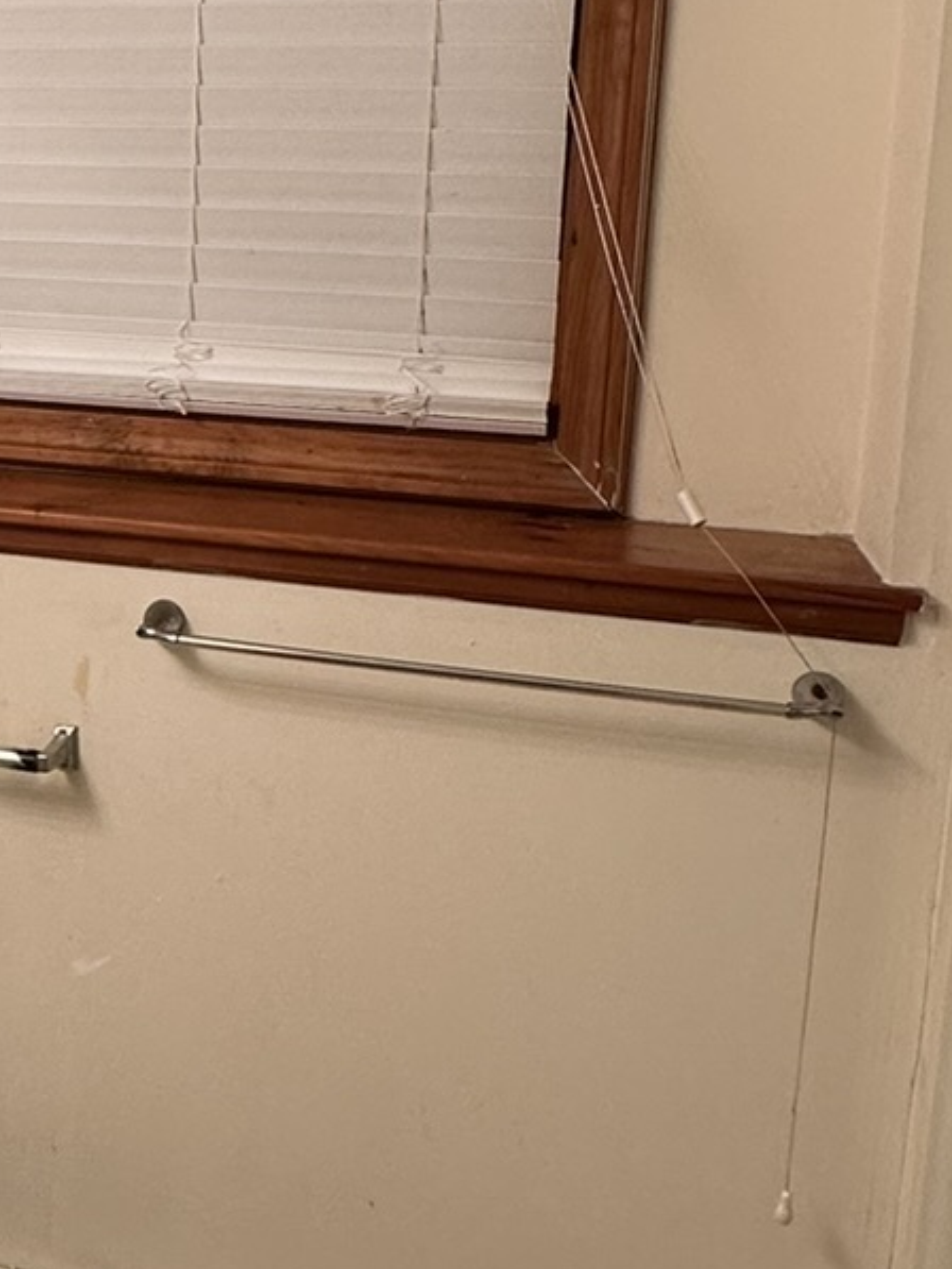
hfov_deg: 27.3
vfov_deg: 39.3
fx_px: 1759
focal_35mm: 48
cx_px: -136
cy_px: 449
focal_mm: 2.22
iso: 200
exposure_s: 1/120
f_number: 2.2
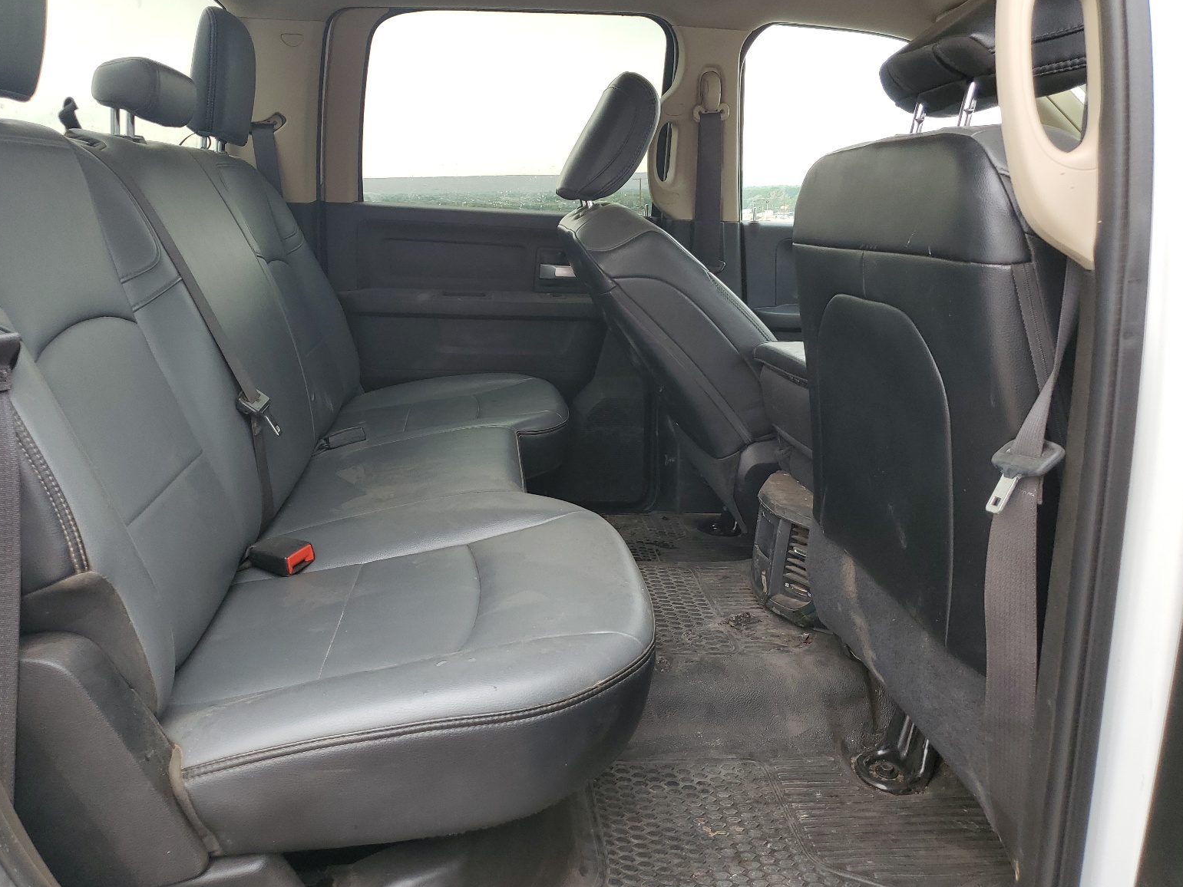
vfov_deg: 51.4
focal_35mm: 27
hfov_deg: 65.3
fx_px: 923
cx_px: 580
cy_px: 440
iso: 50
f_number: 1.5
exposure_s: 1/159
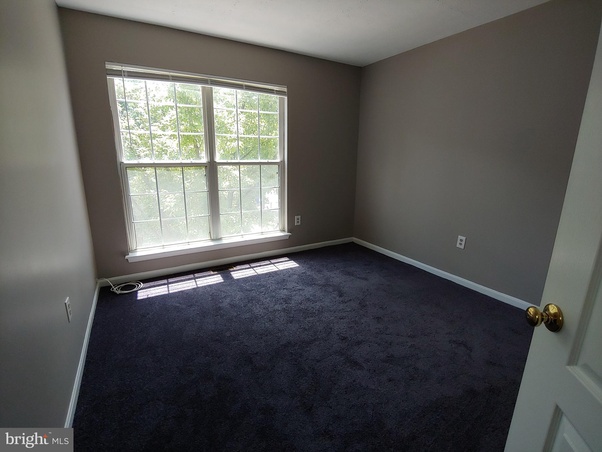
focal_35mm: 16
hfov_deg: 94.5
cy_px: 226
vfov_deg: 78.1
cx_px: 301
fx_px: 278
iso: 100
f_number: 1.9
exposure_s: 1/120
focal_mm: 2.18
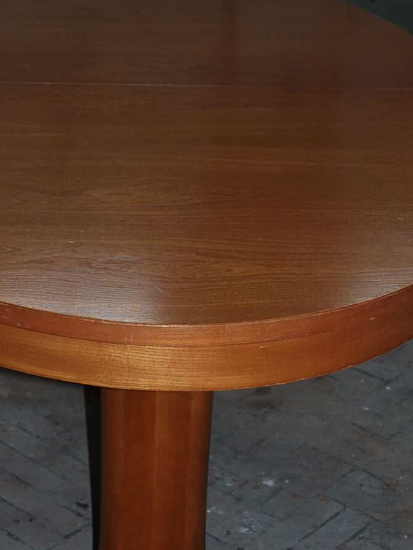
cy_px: 317
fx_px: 1288
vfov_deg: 24.1
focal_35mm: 81
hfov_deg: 18.2
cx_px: 149
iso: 200
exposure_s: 1/60
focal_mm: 26
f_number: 4.5
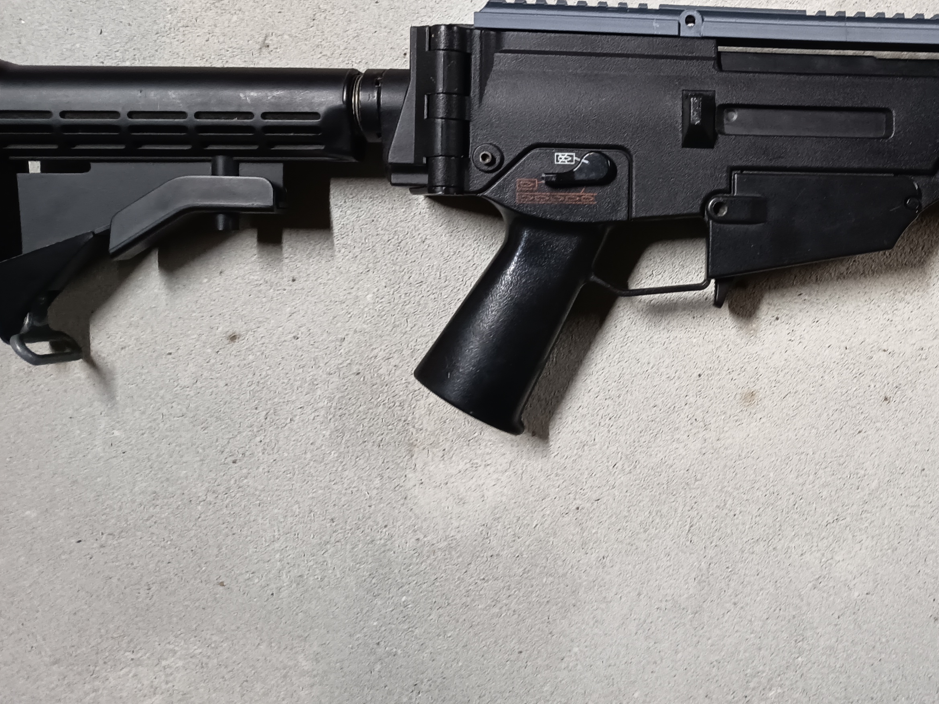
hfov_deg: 42.9
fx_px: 1112
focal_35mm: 41
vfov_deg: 34.7
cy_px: 224
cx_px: 796
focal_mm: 5.24
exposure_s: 1/20
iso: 1628
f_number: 1.7
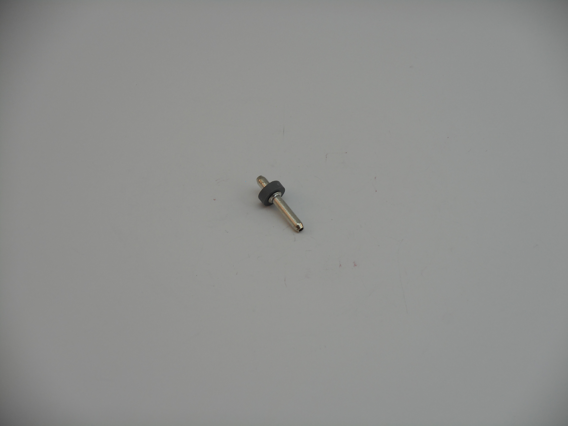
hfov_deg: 16.8
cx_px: 284
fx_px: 1920
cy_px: 213
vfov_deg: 12.7
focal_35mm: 117
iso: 80
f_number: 5.9
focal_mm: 20.9
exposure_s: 1/60
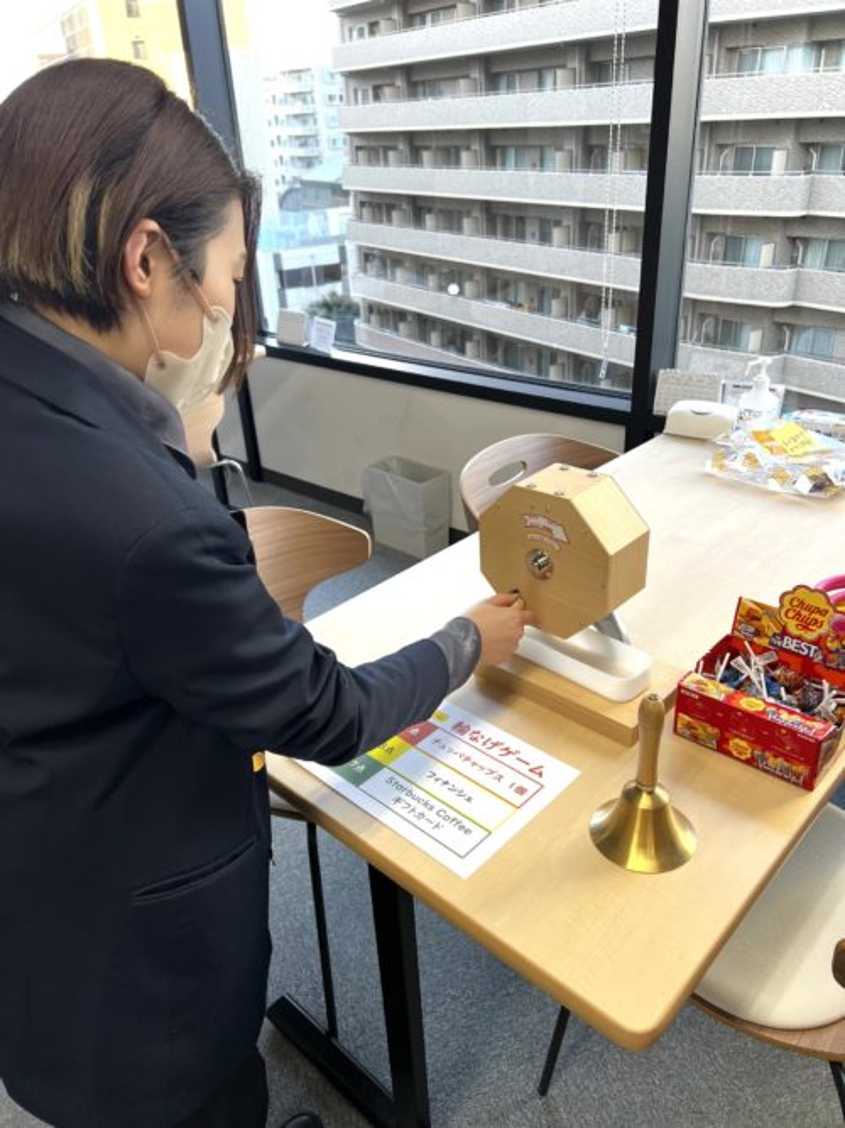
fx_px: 847
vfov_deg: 67.3
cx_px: 422
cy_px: 564
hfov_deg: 53.0
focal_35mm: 26
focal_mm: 5.7
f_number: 1.5
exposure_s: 1/121
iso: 50
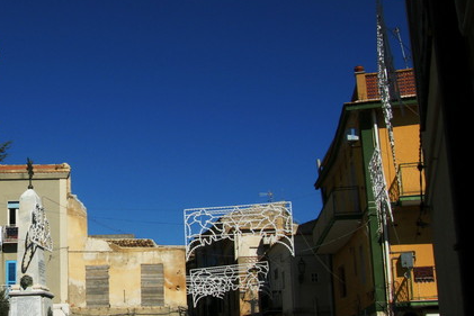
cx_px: 42
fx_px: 751
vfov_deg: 23.7
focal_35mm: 57
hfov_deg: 33.1
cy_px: 195
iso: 125
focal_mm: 20
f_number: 16
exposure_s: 1/200
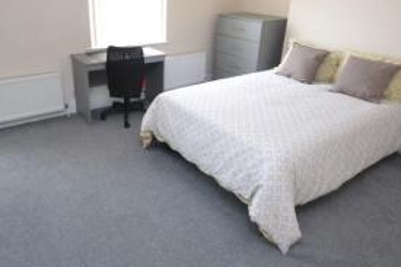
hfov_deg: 69.1
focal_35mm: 26
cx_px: 172
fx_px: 289
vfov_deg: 49.2
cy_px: 109
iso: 1600
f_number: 8
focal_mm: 10
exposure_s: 1/30
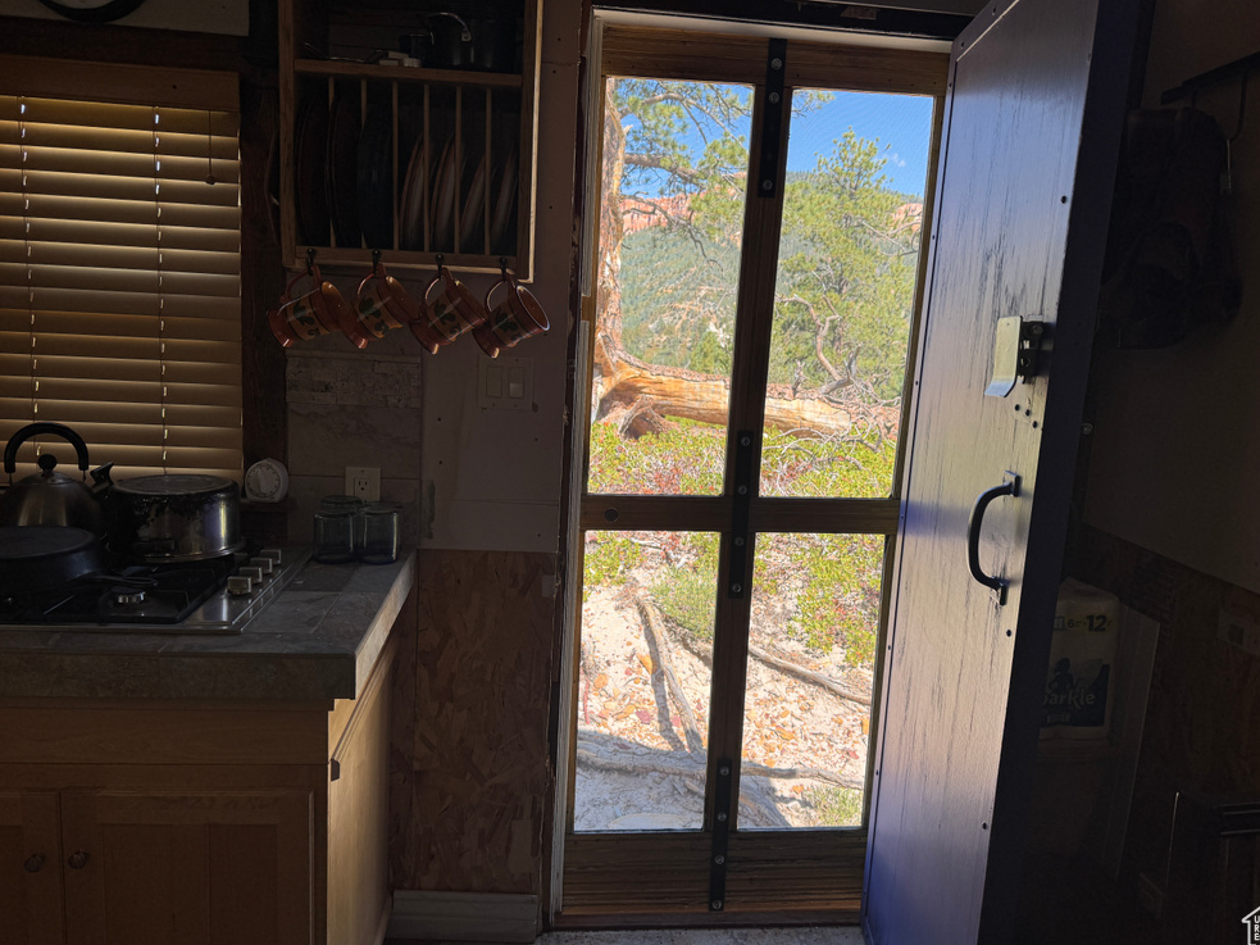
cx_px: 642
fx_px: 910
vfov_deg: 54.9
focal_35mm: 25
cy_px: 467
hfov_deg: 69.4
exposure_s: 1/651
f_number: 1.78
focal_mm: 6.76
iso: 80
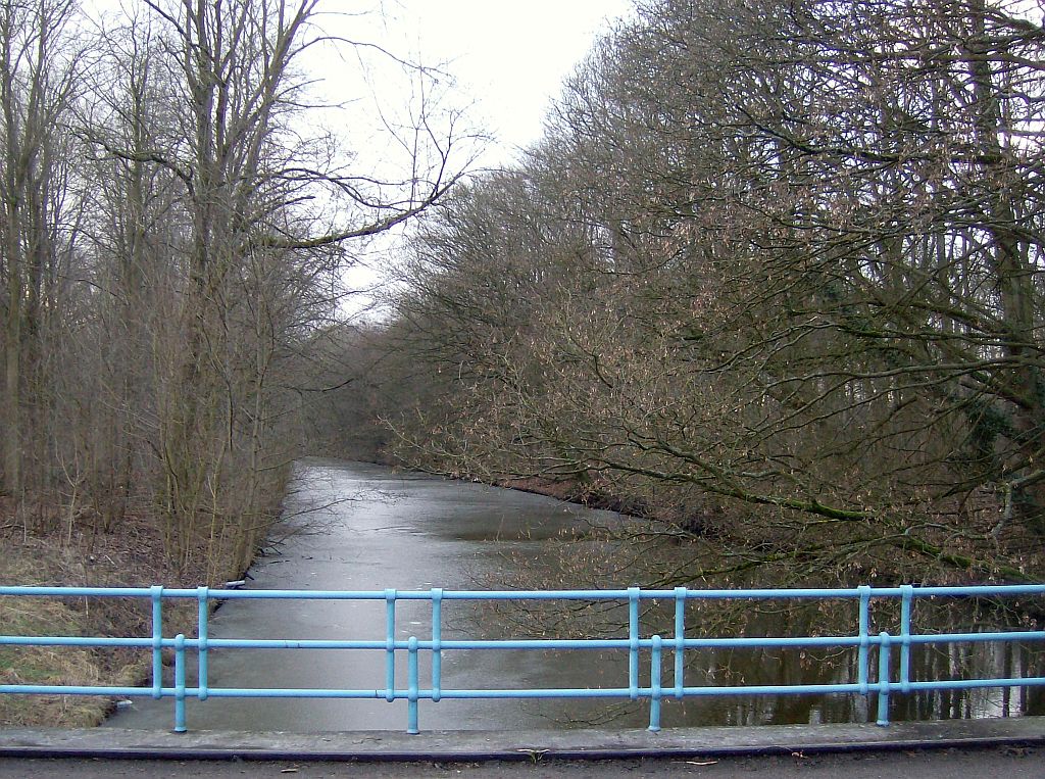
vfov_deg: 37.6
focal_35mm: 38
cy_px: 390
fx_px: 1144
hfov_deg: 49.1
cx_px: 522
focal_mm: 6.4
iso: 191
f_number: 2.9
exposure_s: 1/71.2
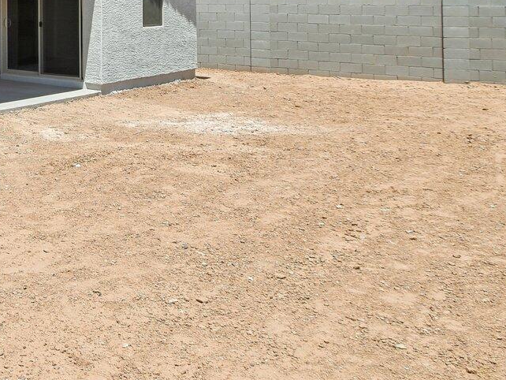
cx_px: -113
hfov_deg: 33.1
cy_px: -26
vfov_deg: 28.9
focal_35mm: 46
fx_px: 673
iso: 100
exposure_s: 1/400
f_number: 8
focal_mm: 10
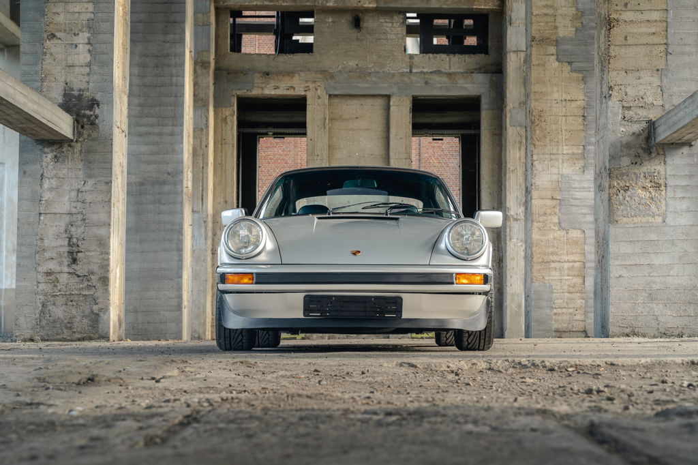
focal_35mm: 70
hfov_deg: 28.9
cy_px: 232
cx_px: 349
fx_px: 1357
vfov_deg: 19.4
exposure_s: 1/50
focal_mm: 70
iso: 200
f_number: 5.6
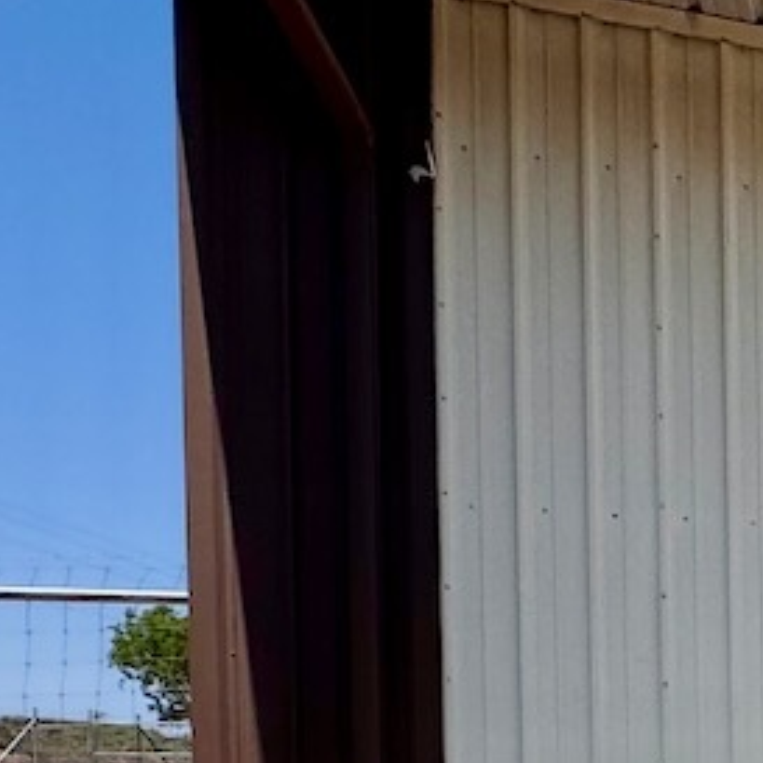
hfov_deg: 19.1
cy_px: 797
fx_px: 1446
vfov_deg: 27.5
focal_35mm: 58
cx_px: 1498
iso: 50
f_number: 2.2
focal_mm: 2.22
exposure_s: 1/3546
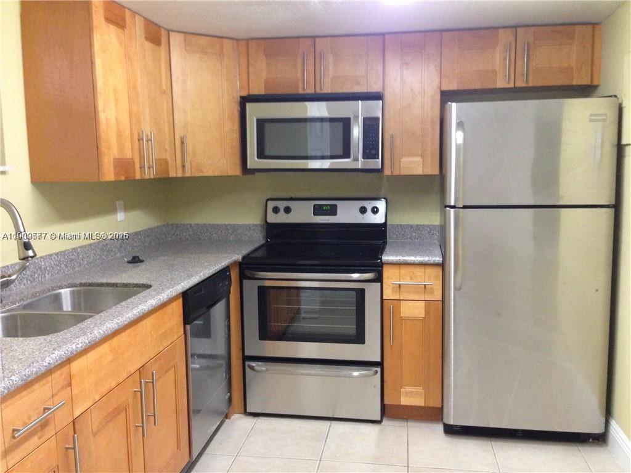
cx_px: 316
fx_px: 602
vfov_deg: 42.9
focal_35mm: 33
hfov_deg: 55.4
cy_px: 236
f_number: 2.4
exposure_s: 1/20
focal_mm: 4.12
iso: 320
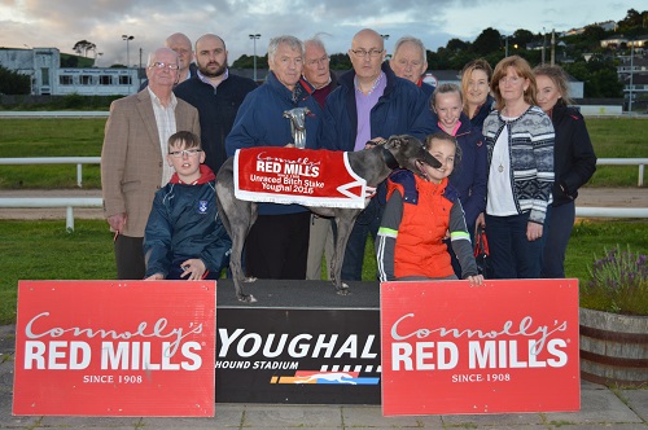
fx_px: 836
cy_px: 215
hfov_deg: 42.4
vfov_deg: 28.9
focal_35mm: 46
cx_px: 324
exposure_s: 1/200
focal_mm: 31
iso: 200
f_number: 4.2
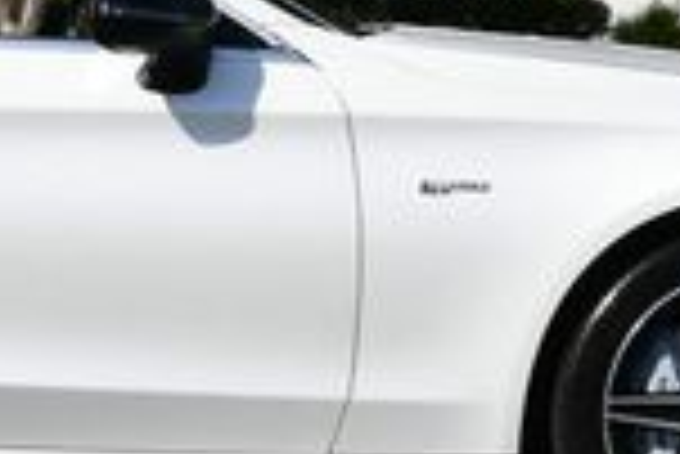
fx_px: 3857
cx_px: -117
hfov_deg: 9.9
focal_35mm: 204
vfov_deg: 6.7
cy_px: -180
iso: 100
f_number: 9
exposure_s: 1/320
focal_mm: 24
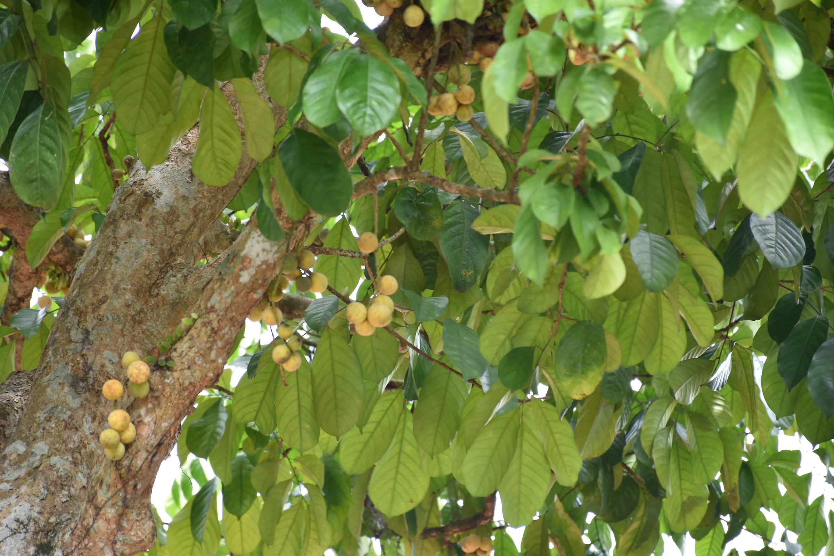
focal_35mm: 210
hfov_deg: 9.8
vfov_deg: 6.5
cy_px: 278
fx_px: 4865
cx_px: 417
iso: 100
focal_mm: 140
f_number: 5.6
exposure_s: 1/30
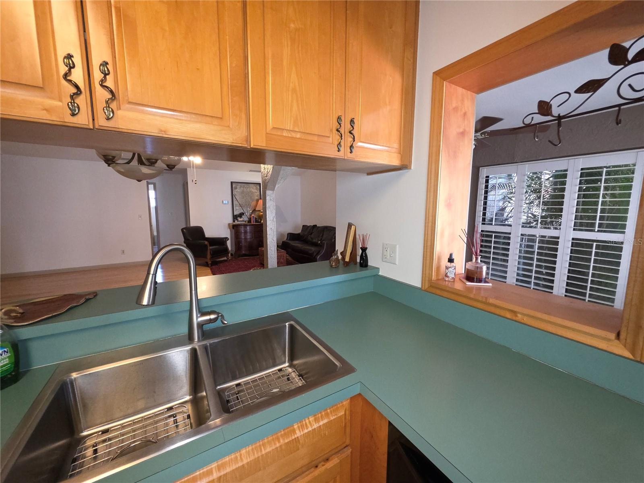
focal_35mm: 13
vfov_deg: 89.9
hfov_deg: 106.2
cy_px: 242
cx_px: 322
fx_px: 242
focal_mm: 2.2
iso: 200
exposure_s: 1/60
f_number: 1.9
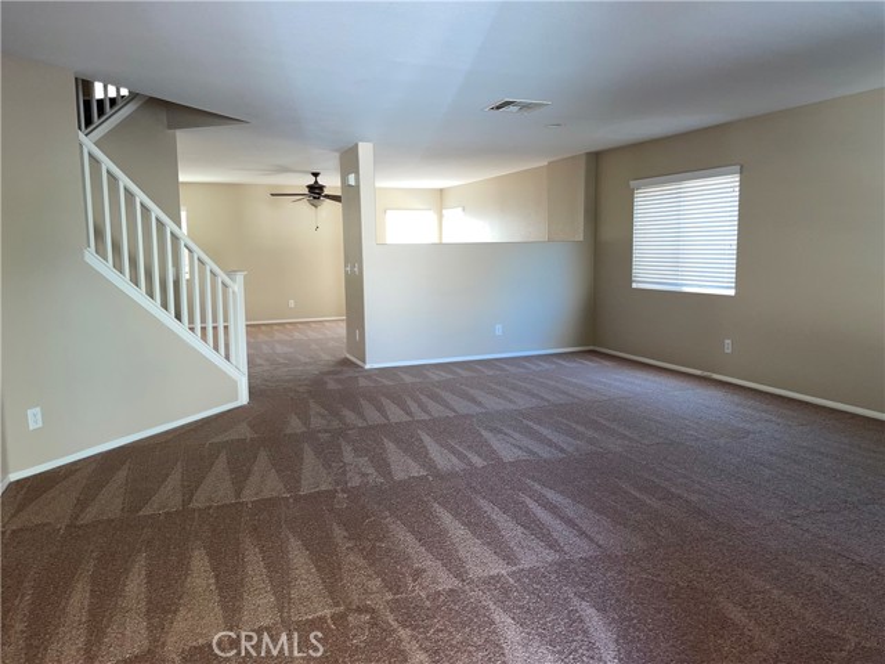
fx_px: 665
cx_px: 442
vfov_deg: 53.1
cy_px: 332
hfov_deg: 67.3
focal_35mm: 26
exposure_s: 1/24
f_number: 1.6
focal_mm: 4.2
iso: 40
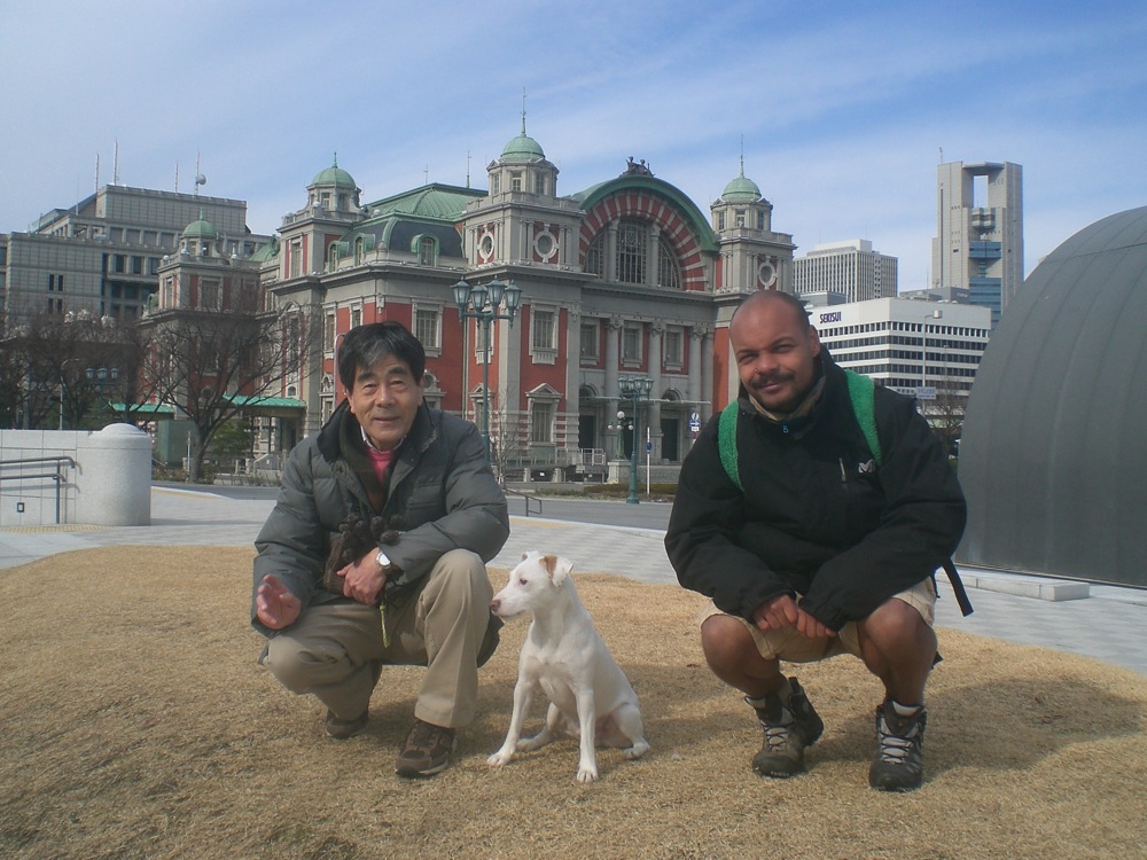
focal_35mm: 38
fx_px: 1259
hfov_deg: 49.0
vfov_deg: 37.7
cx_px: 574
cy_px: 430
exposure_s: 1/400
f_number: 4.4
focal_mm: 6.3
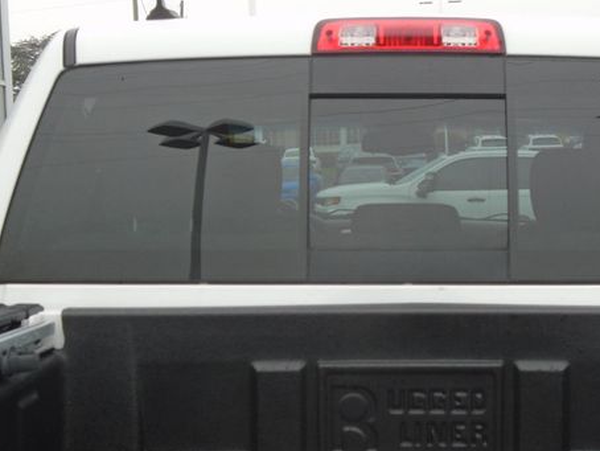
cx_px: 402
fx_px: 1197
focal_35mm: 69
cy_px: 210
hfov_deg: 28.0
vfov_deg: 21.3
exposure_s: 1/160
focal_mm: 8.7
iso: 100
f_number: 4.5
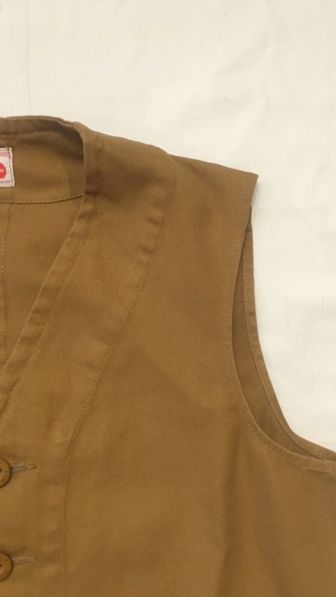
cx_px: 169
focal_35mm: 32
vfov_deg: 61.0
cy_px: 298
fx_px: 507
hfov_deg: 36.7
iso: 200
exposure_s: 1/15
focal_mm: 4.15
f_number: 2.2
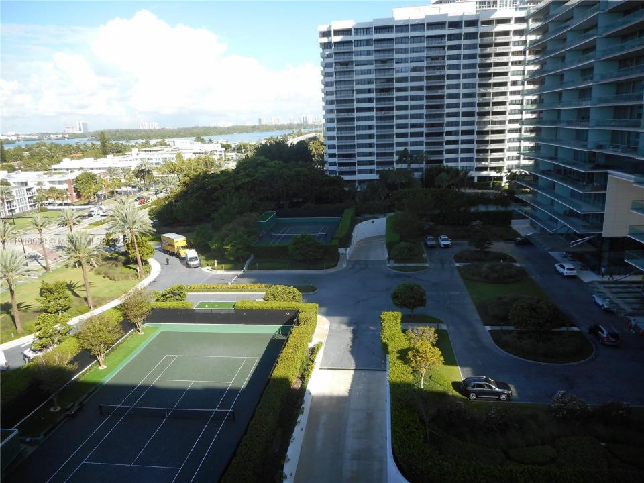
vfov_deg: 54.9
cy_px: 242
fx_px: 465
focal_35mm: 25
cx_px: 322
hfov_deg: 69.4
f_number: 3.7
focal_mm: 4.5
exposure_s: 1/320
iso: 80
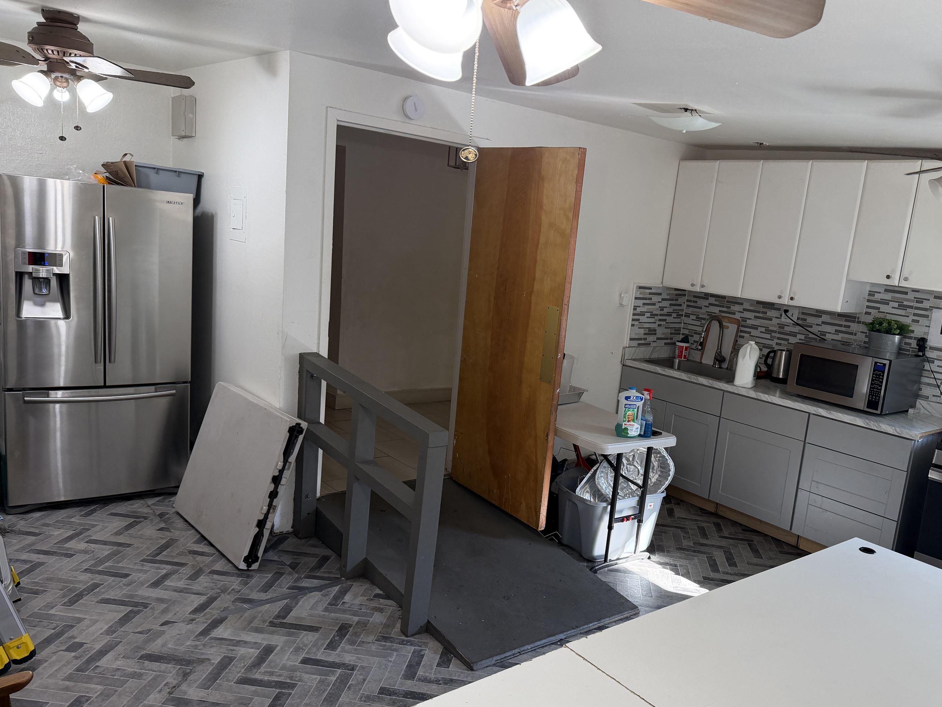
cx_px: 544
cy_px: 378
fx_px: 762
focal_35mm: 28
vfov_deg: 49.7
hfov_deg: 63.1
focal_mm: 6.76
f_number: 1.78
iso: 160
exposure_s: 1/177
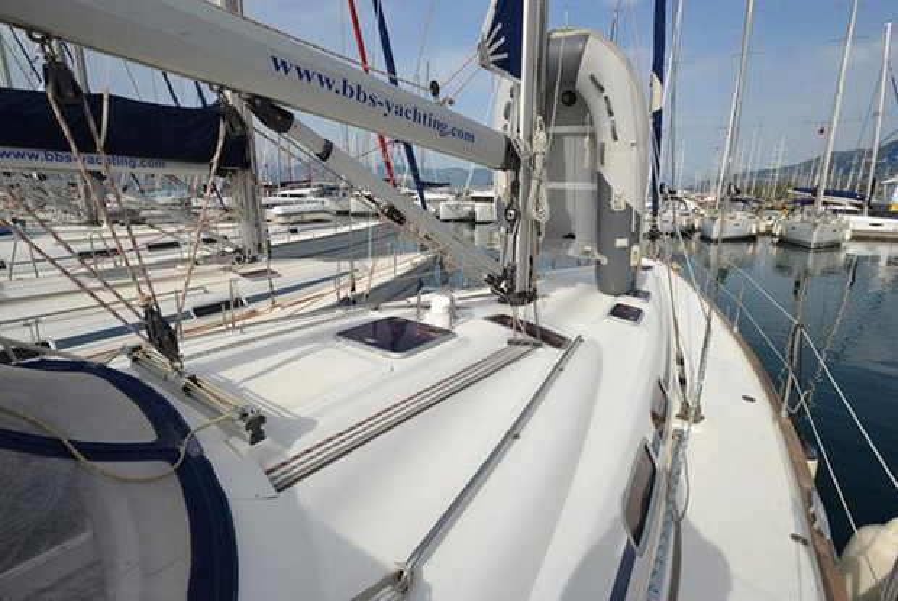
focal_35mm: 17
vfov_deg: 70.6
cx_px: 449
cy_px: 300
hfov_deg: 93.2
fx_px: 425
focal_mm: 17
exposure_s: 1/400
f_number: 10
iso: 200
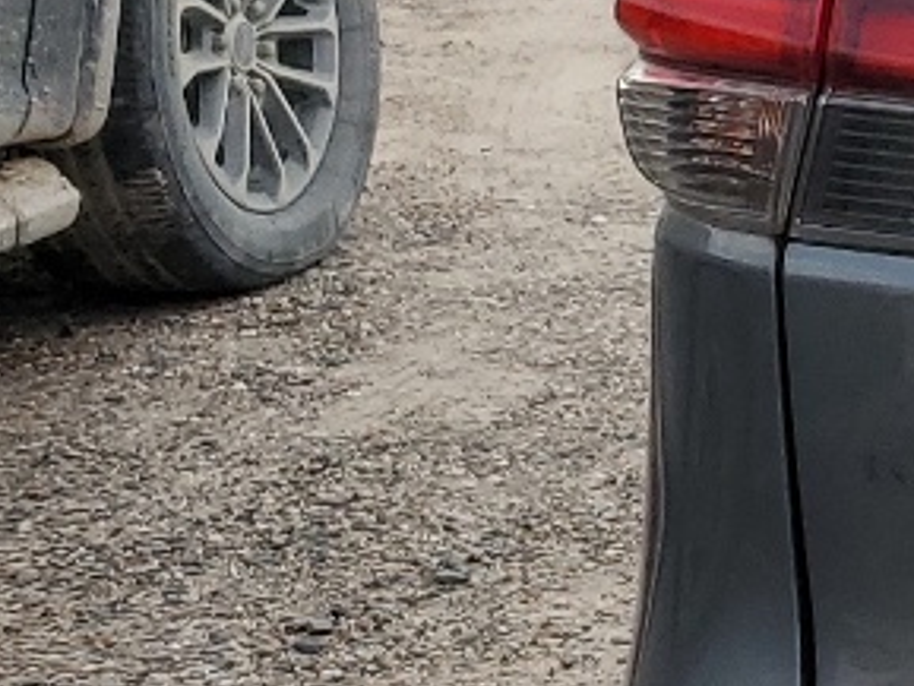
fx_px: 3804
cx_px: 2340
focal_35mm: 144
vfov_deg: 10.3
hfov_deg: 11.0
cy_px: 338
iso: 50
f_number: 1.5
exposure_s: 1/2500
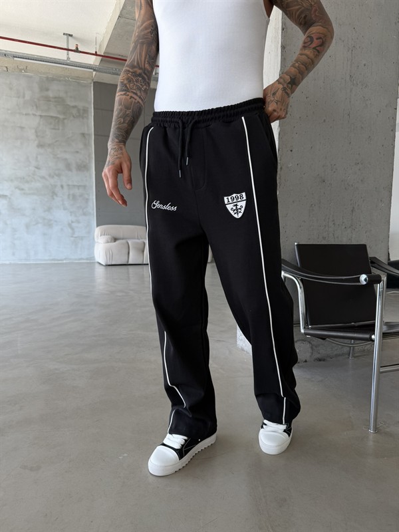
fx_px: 369
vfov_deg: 71.6
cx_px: 200
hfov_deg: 56.8
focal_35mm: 24
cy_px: 266
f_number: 1.78
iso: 80
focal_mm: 6.76
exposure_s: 1/135
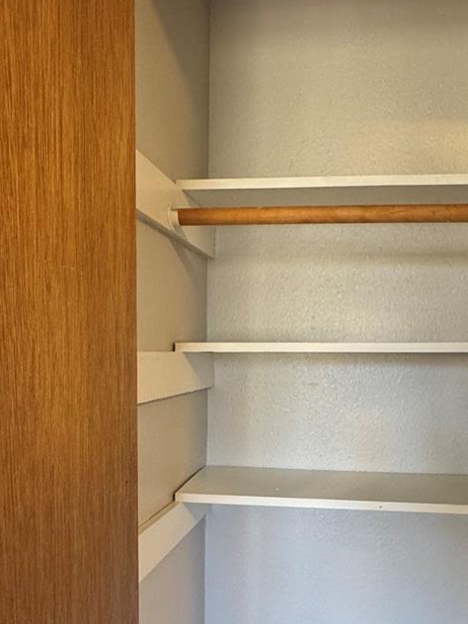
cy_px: 432
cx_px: 271
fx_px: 613
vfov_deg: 52.6
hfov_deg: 41.7
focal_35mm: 34
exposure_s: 1/60
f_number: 2.2
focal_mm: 2.22
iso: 320
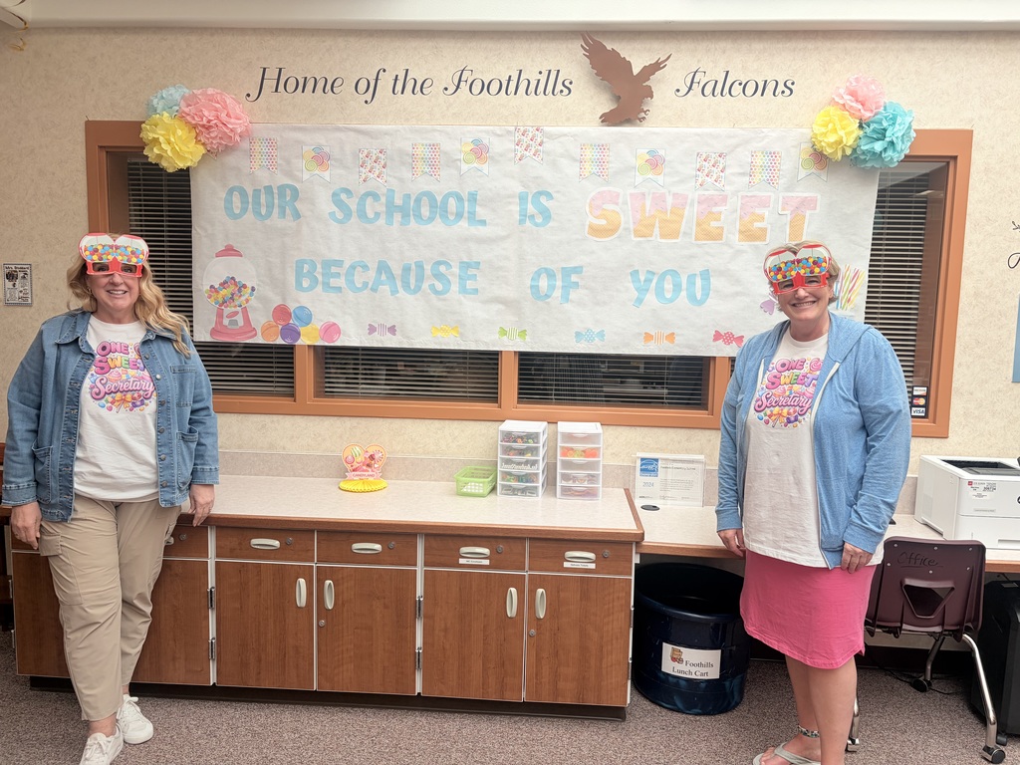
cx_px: 510
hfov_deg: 67.3
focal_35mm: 26
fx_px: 766
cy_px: 382
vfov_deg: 53.1
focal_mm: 5.96
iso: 40
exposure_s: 1/211
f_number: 1.6
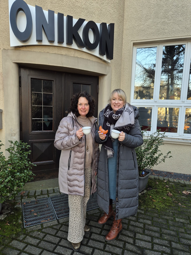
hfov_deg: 58.9
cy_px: 128
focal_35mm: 23
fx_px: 169
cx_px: 96
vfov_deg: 73.9
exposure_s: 1/180
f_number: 1.8
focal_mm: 5.4
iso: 160
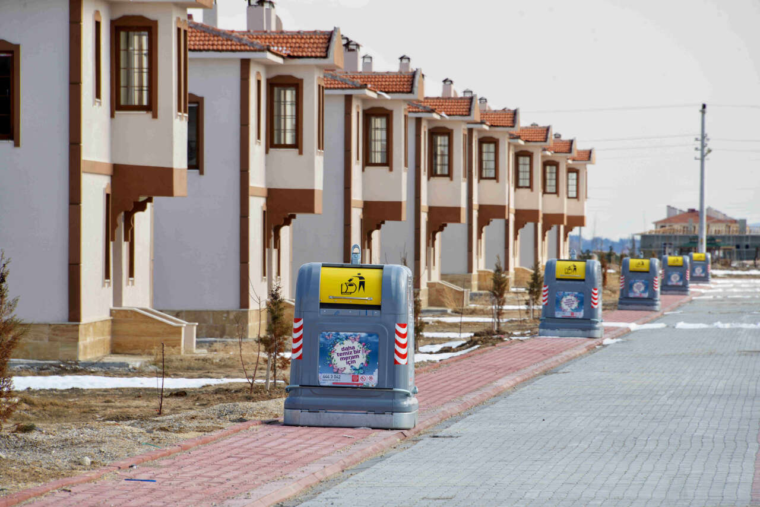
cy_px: 254
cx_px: 380
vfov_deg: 4.6
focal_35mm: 300
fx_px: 6334
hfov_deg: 6.9
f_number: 10
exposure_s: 1/160
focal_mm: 300
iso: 125
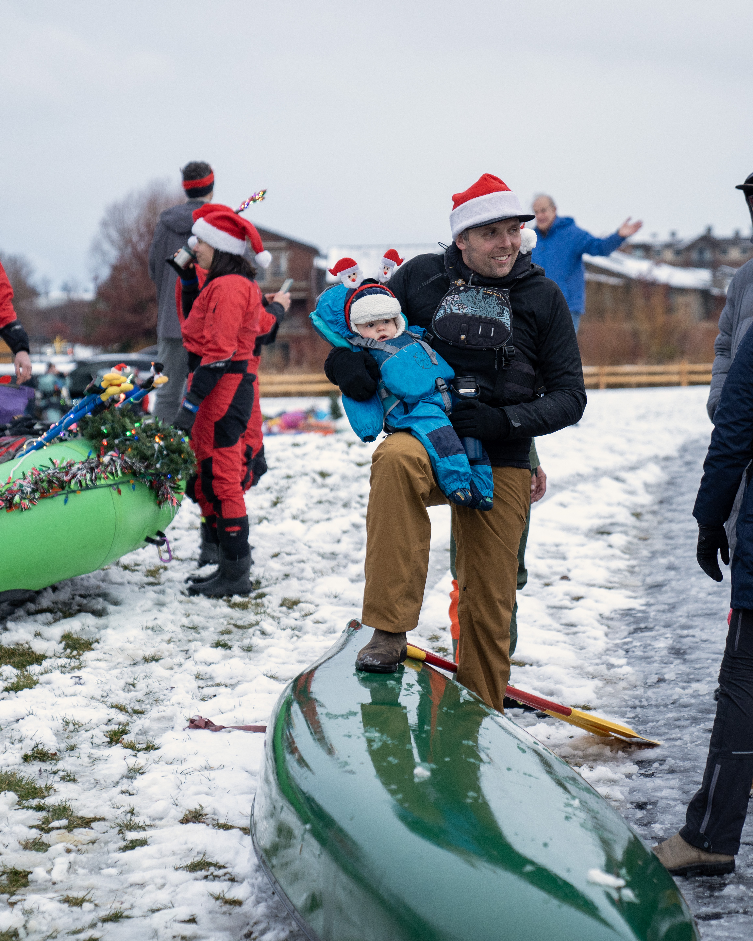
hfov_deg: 15.5
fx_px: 2758
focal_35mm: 99
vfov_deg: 19.4
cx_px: 347
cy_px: 470
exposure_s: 1/320
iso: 640
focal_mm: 70
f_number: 2.8
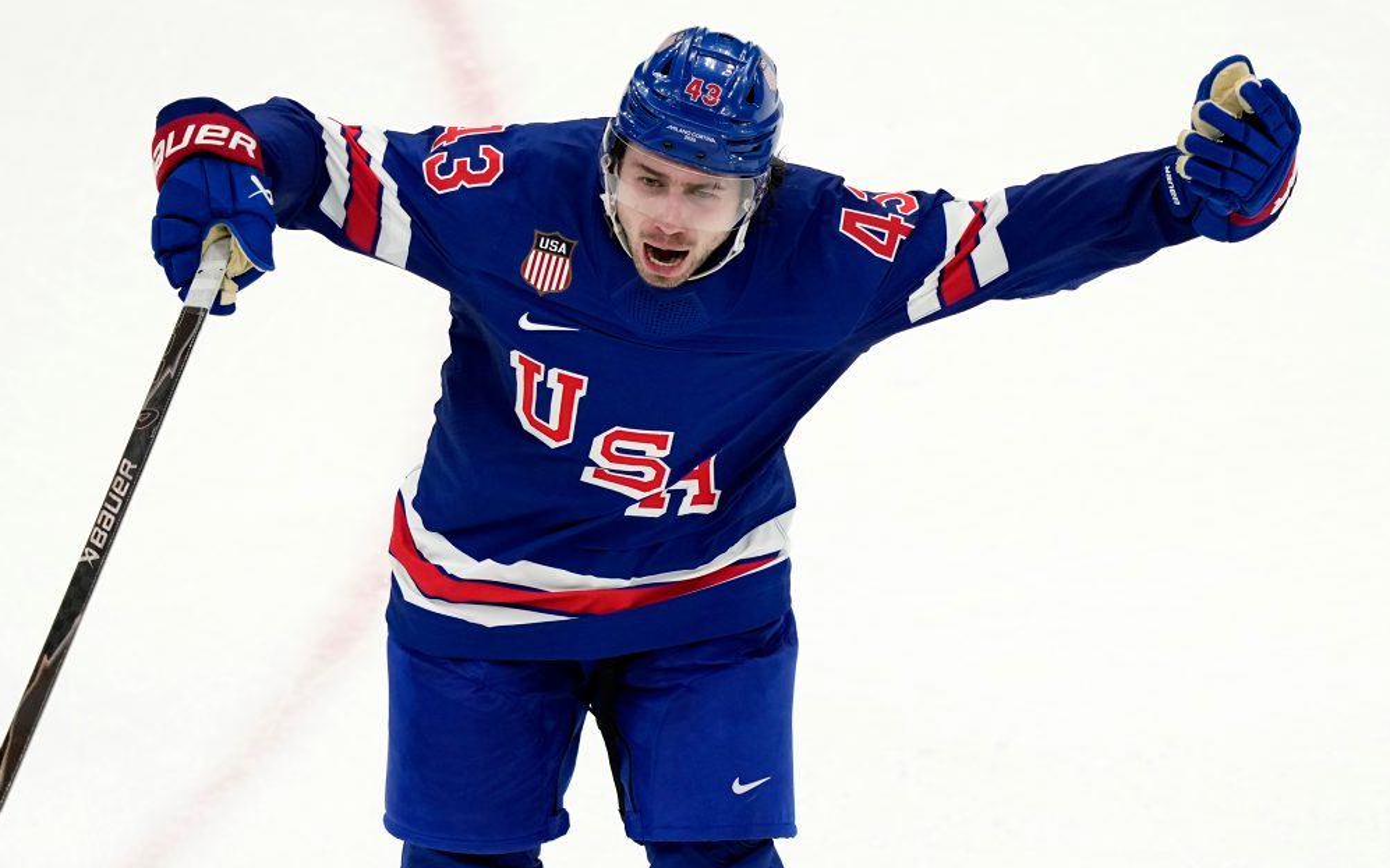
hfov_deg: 5.1
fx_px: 15493
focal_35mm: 409
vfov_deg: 3.2
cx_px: 696
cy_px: 419
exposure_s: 1/2500
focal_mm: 400
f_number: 3.2
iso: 2000
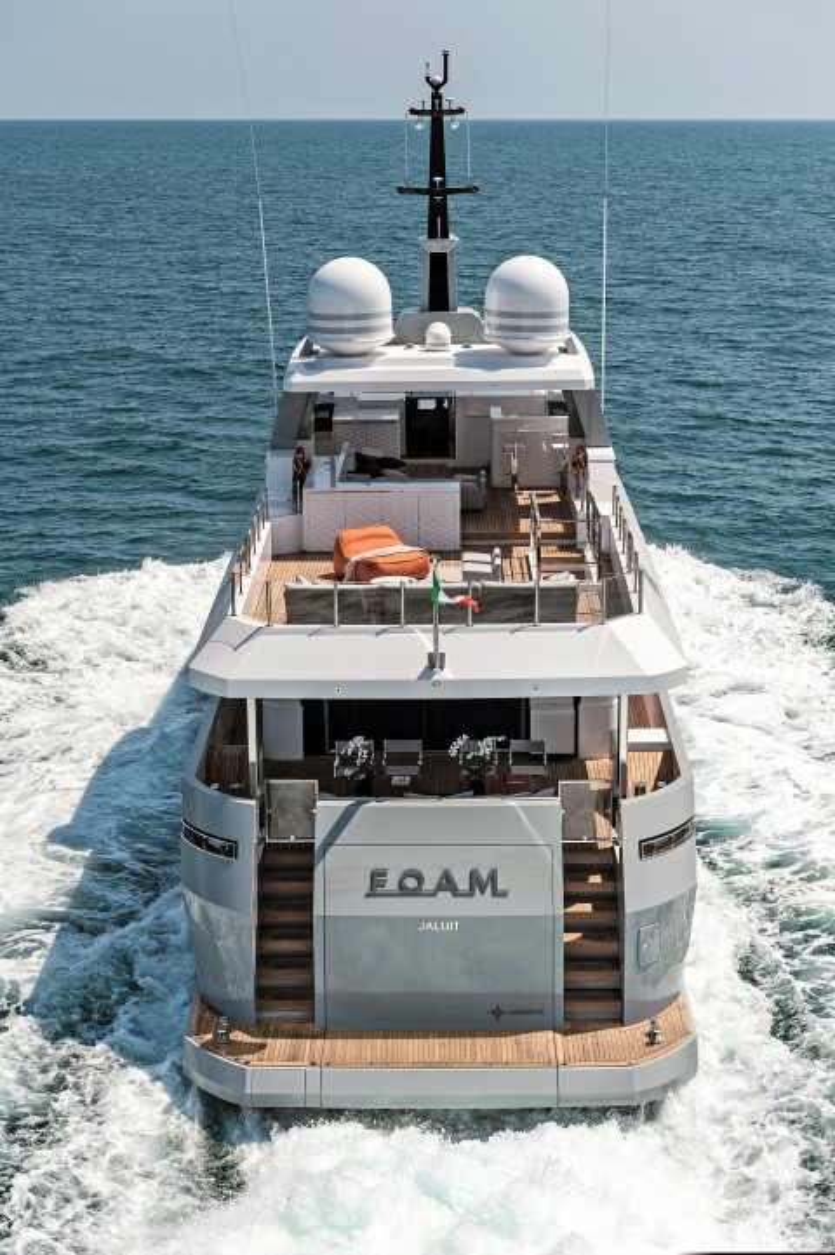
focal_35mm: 58
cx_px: 418
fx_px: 2020
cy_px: 628
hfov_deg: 23.4
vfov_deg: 34.5
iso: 200
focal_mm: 58
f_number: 8
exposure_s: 1/1000
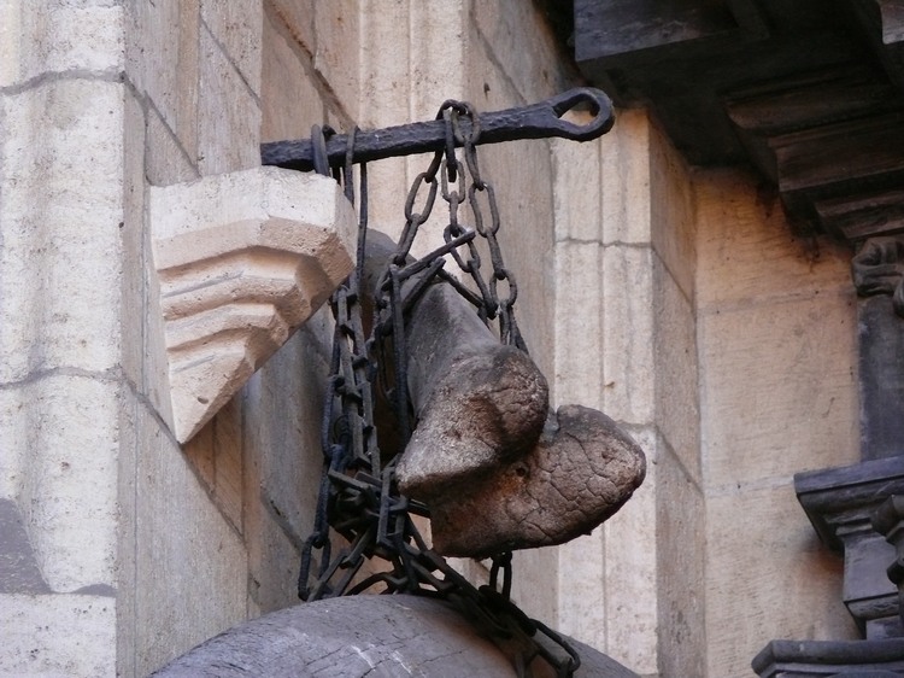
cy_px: 339
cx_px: 452
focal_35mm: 359
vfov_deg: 4.1
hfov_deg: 5.5
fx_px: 9372
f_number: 3.7
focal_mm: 75.9
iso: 320
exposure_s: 1/125
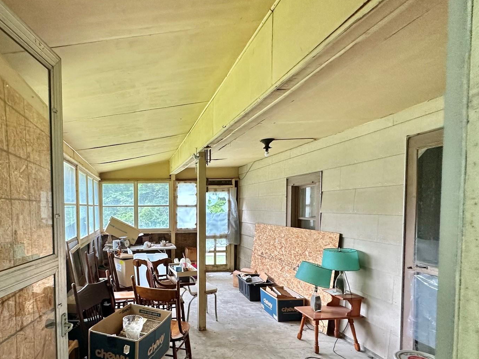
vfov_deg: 62.7
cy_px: 220
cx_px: 154
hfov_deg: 76.1
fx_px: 291
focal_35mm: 21
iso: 200
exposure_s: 1/99
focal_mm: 2.22
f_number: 2.2
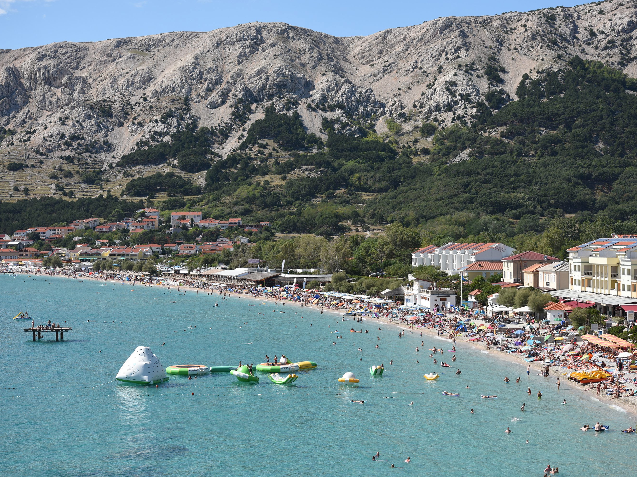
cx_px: 312
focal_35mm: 76
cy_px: 239
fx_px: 1398
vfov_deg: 19.4
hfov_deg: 25.7
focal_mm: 70
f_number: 3.5
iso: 200
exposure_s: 1/3200
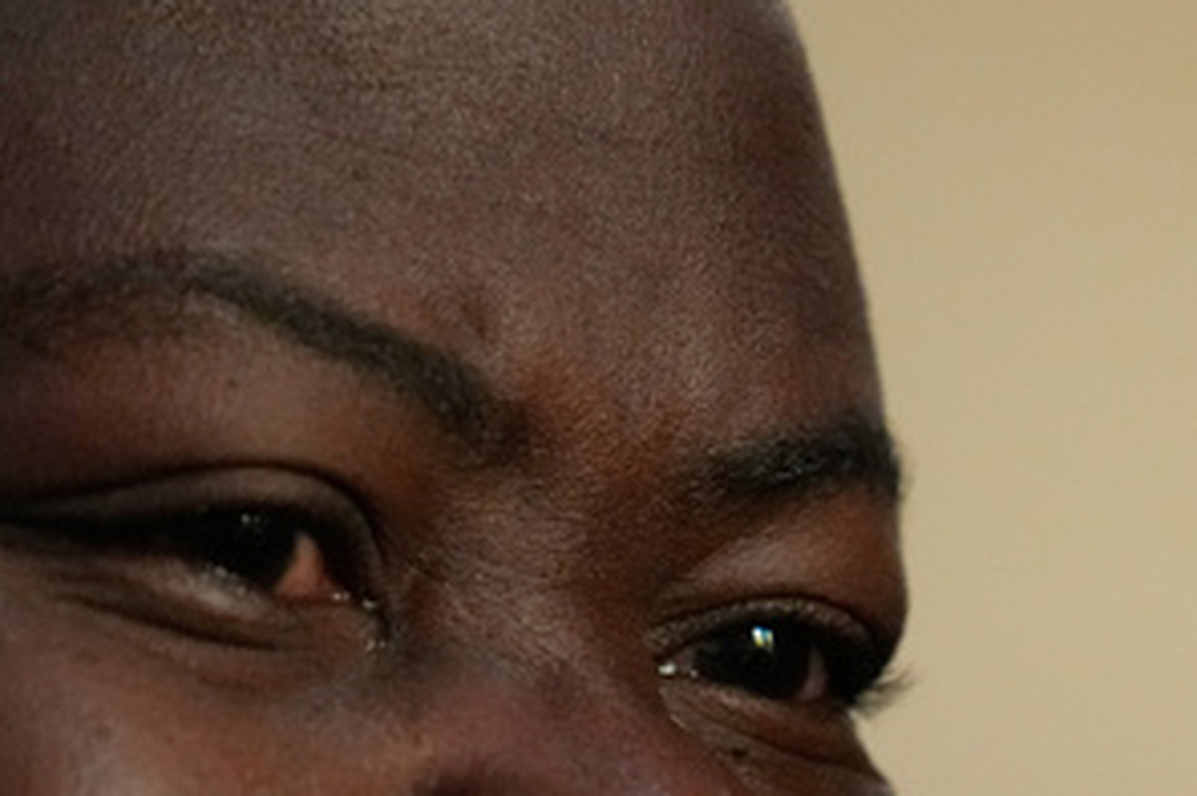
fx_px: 45990
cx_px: 1824
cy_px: 1186
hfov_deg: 1.5
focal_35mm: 1384
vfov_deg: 1.0
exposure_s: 1/500
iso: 6400
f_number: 2.8
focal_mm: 400
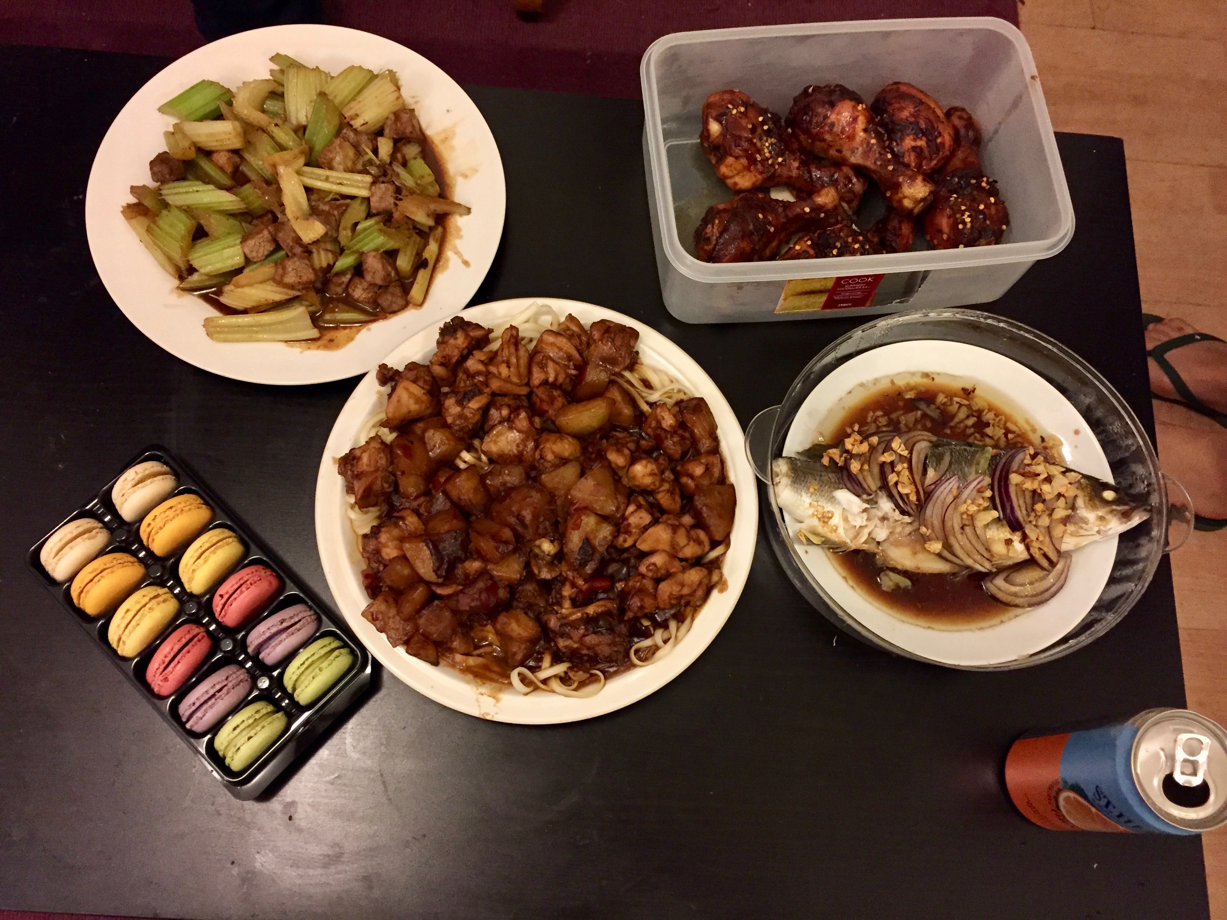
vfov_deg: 48.2
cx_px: 614
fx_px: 1028
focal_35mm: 29
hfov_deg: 61.7
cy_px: 460
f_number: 2.2
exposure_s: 1/17
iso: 250
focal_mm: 4.15
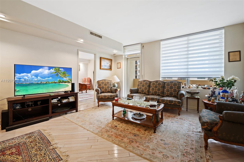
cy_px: 81
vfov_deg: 77.2
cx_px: 122
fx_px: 102
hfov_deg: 100.5
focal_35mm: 15
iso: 200
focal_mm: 15
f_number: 8
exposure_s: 1/1.67
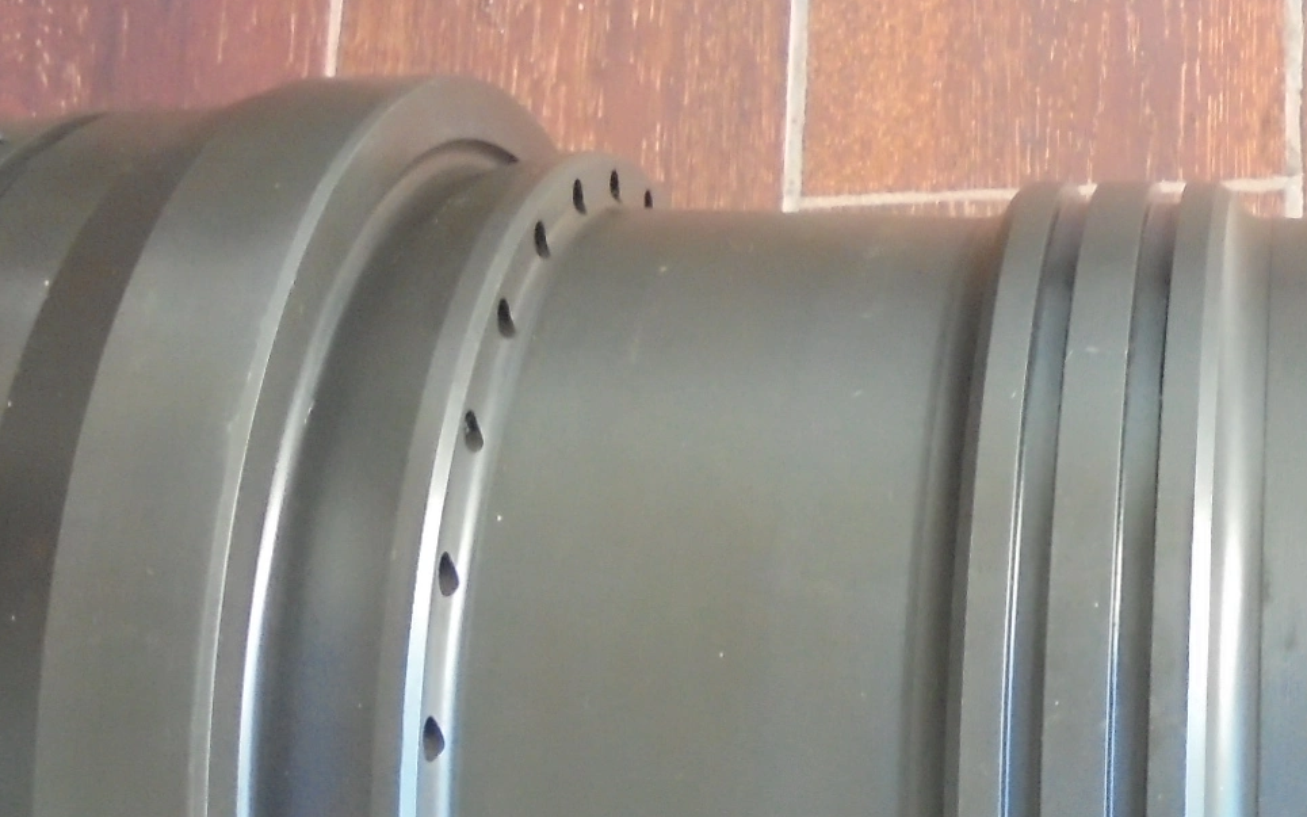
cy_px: 847
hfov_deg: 26.7
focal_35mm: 74
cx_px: 1230
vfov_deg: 17.2
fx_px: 2636
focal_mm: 4.6
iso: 320
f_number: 3.5
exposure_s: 1/30
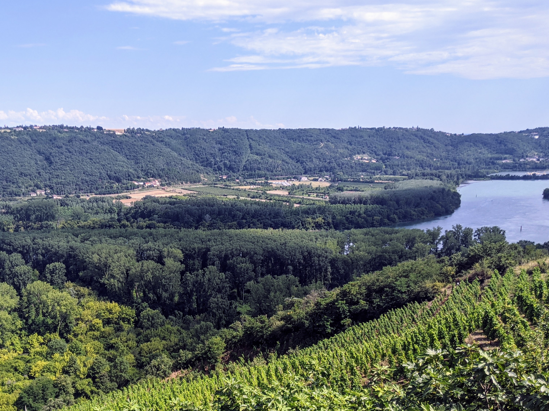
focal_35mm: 36
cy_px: 237
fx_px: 571
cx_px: 206
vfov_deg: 39.6
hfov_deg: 50.8
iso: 58
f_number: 1.8
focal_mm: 4.44
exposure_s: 1/2331
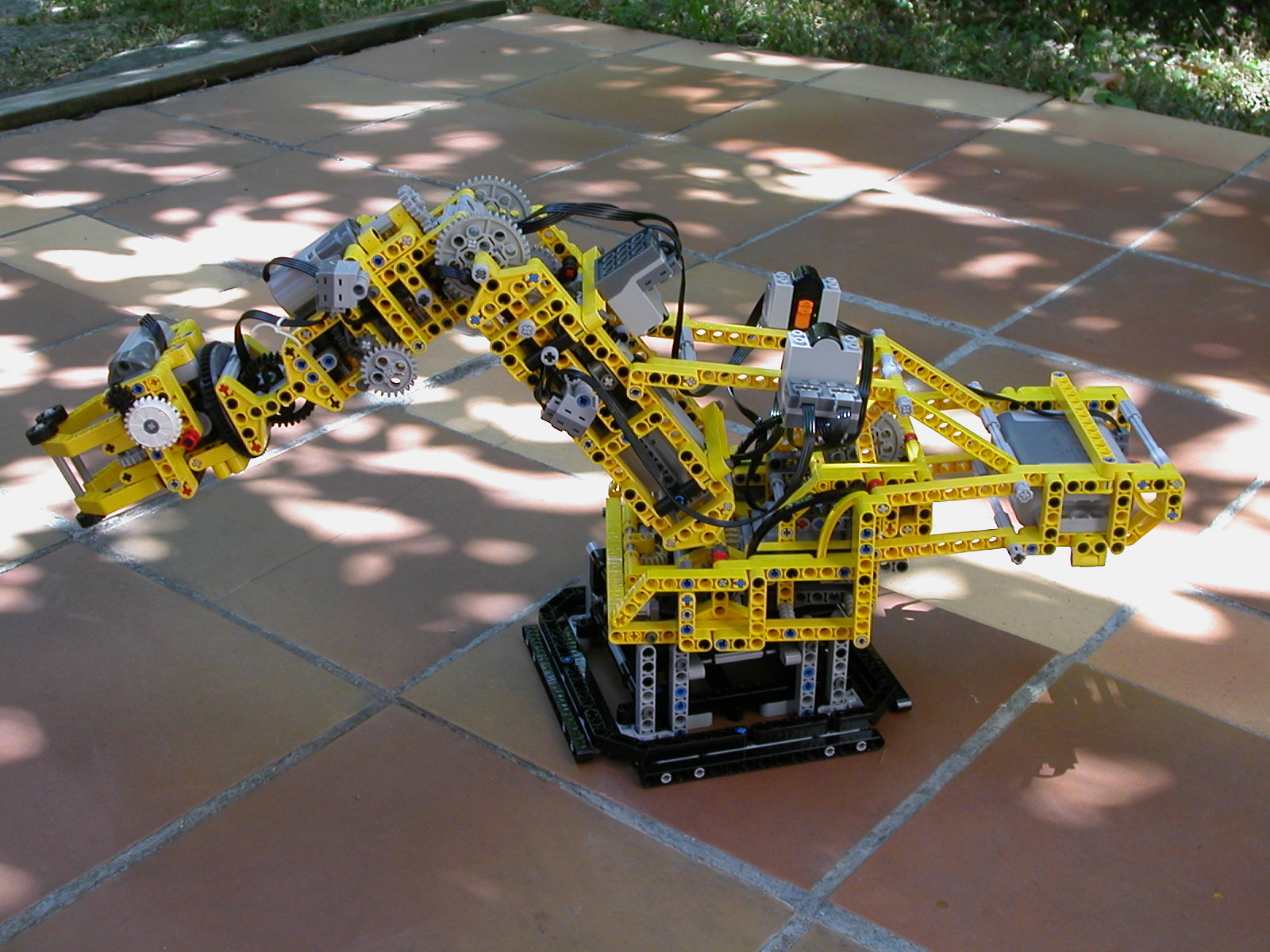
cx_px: 635
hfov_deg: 38.9
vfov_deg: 29.7
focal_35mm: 49
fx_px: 1798
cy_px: 476
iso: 100
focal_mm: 7.5
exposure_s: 1/174
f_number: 3.2
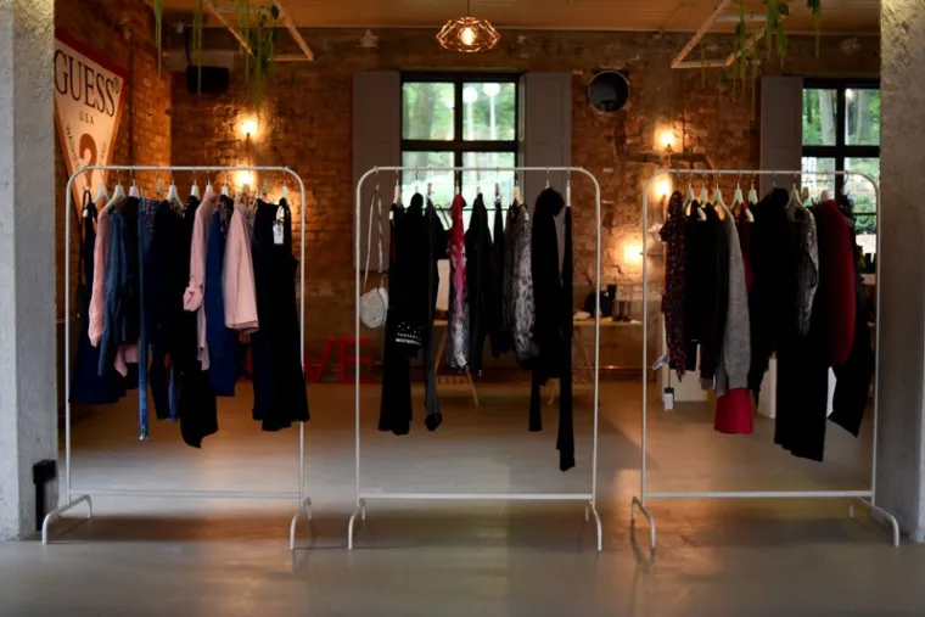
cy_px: 308
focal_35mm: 35
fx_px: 899
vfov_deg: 37.9
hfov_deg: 54.4
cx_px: 462
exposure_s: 1/200
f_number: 2
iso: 1250
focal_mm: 35
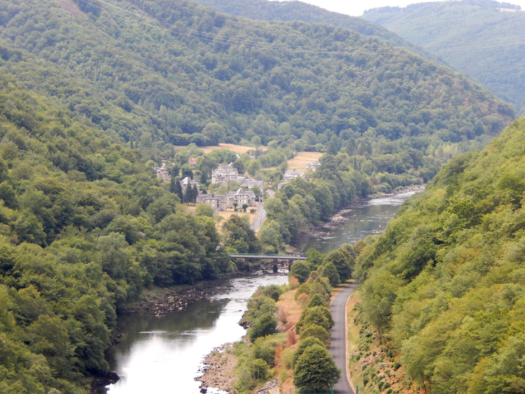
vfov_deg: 12.0
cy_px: 195
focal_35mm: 124
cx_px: 267
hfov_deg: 15.9
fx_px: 1881
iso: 180
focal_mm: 21
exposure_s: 1/250
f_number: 5.5
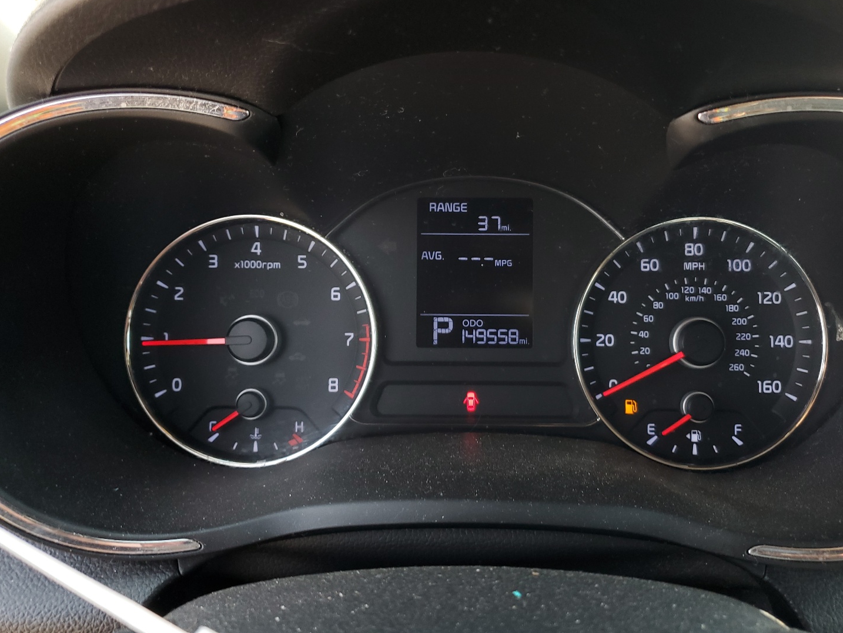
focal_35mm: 29
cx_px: 463
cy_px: 316
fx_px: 706
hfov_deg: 61.5
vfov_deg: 48.2
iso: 65
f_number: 1.5
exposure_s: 1/120
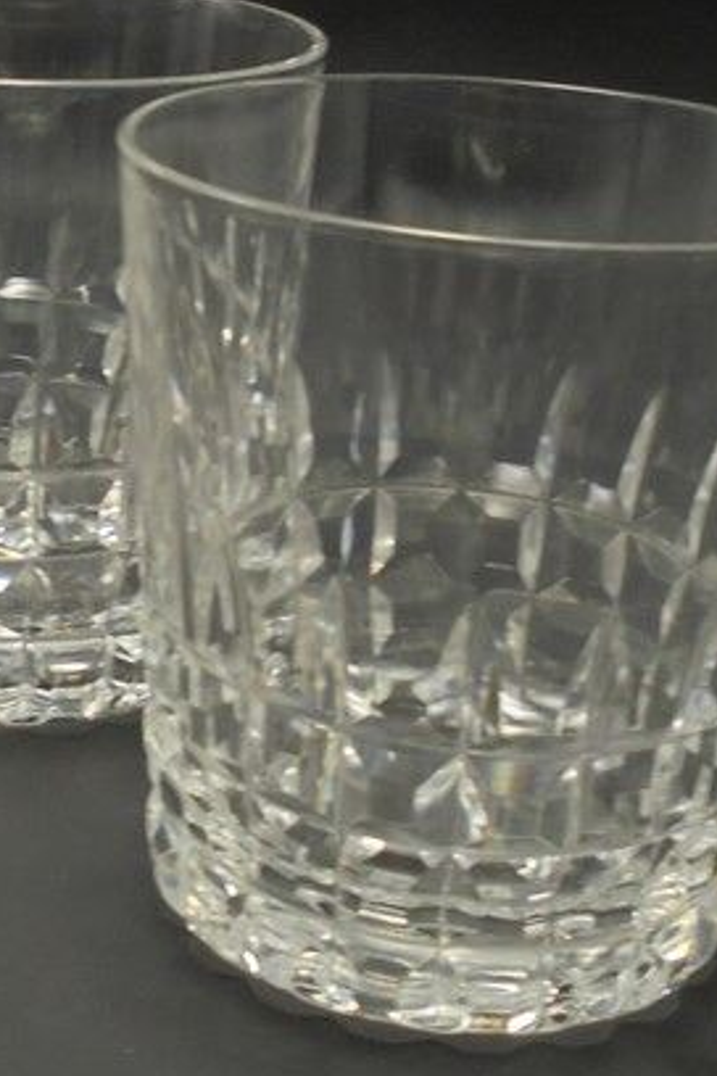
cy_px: 374
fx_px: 2330
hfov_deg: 17.2
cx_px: 33
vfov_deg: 25.9
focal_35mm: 78
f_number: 4
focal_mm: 6.1
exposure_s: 1/30
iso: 200
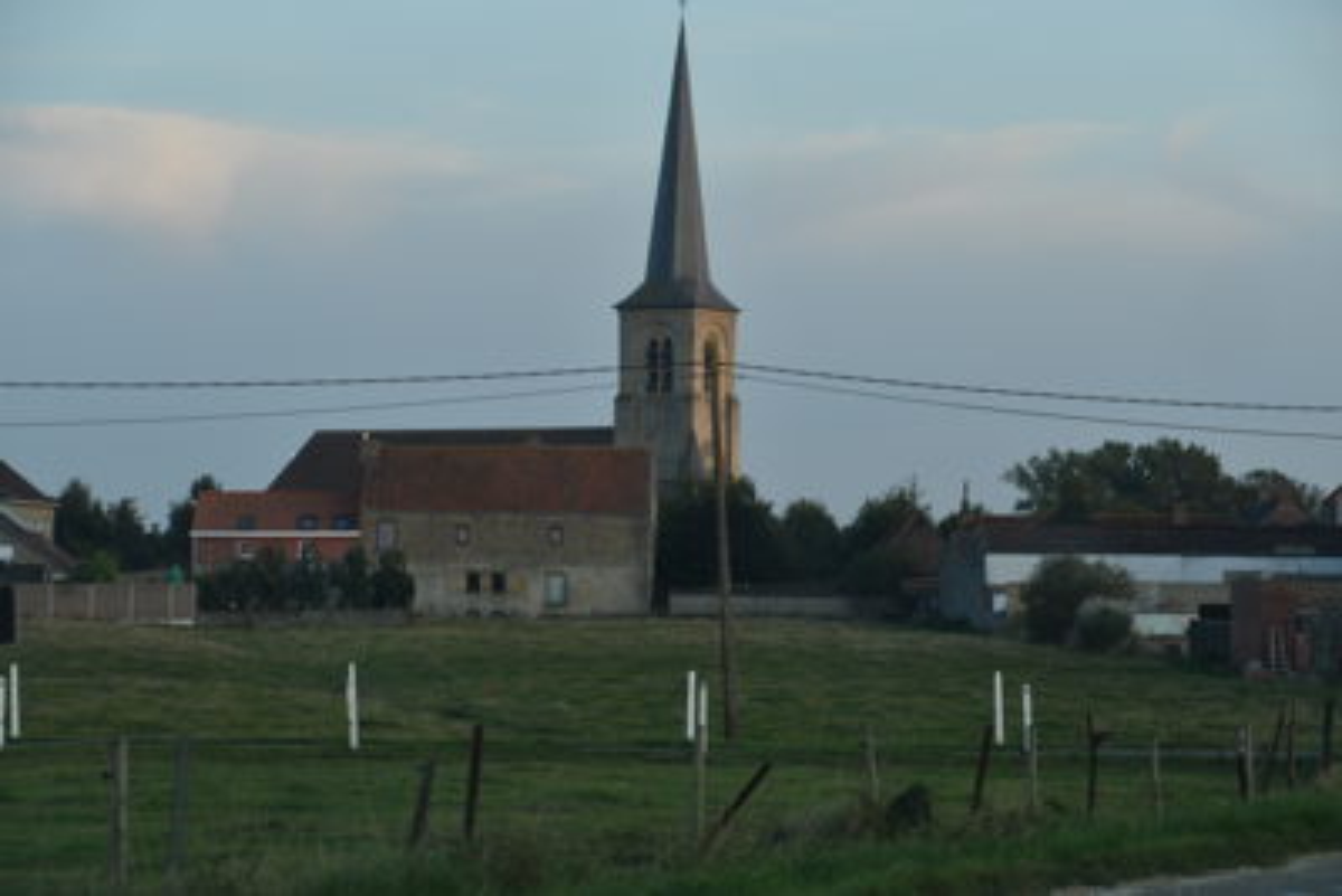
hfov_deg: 17.5
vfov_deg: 11.7
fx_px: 4363
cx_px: 671
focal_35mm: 117
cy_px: 448
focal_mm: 78
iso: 500
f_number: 5.3
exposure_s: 1/320
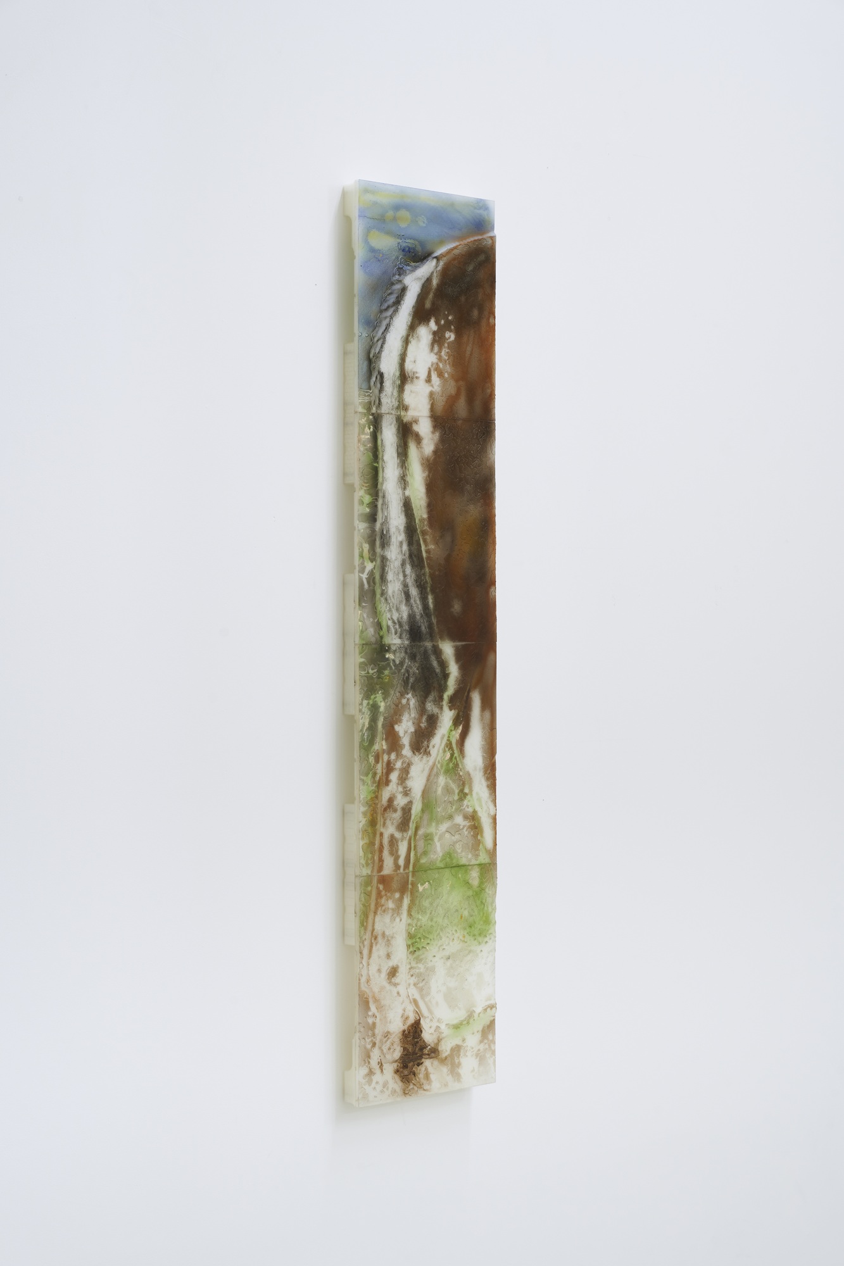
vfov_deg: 28.8
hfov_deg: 19.5
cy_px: 633
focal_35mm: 70
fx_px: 2462
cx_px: 422
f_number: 11
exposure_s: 1/2
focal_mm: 70
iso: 250
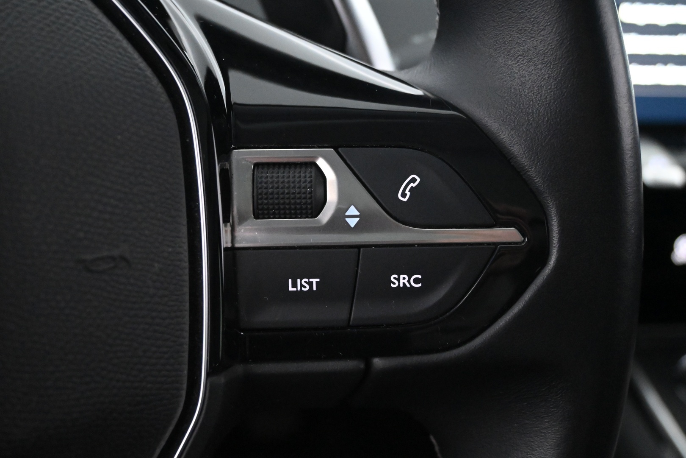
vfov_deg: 30.8
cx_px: 343
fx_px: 829
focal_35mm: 44
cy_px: 229
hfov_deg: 45.0
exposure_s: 1/50
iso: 7200
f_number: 4.8
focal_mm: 29
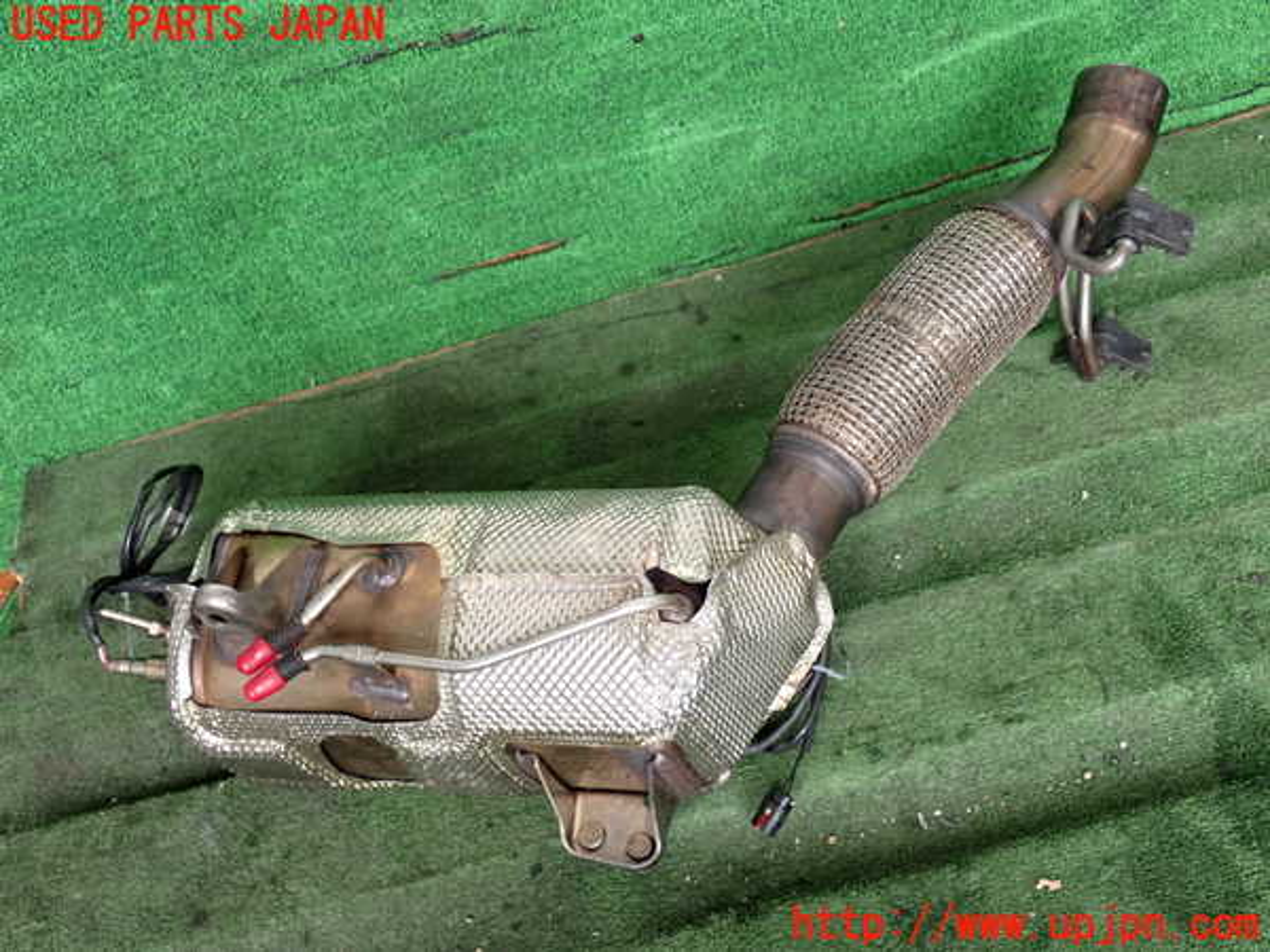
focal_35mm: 41
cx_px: 635
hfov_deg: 45.8
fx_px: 1504
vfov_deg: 35.1
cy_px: 476
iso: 250
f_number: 2.8
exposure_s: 1/125
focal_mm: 7.31
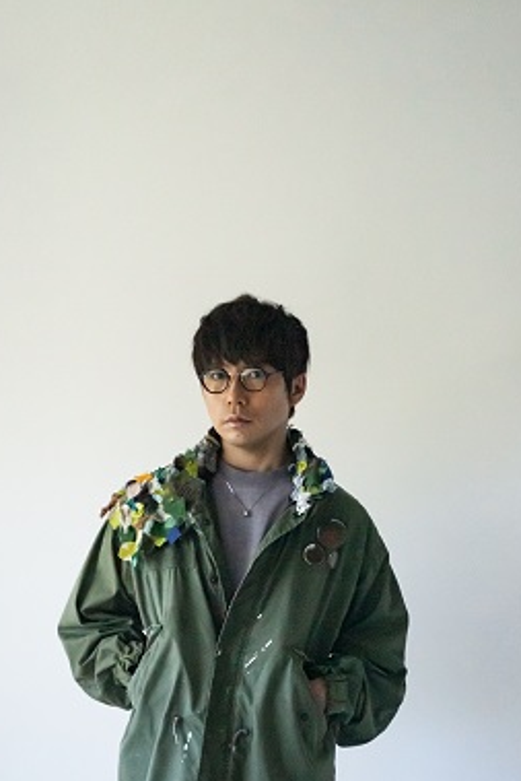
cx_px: 246
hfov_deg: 17.3
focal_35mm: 79
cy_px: 463
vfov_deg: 25.6
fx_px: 1713
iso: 1600
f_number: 2.8
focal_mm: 55
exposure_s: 1/640
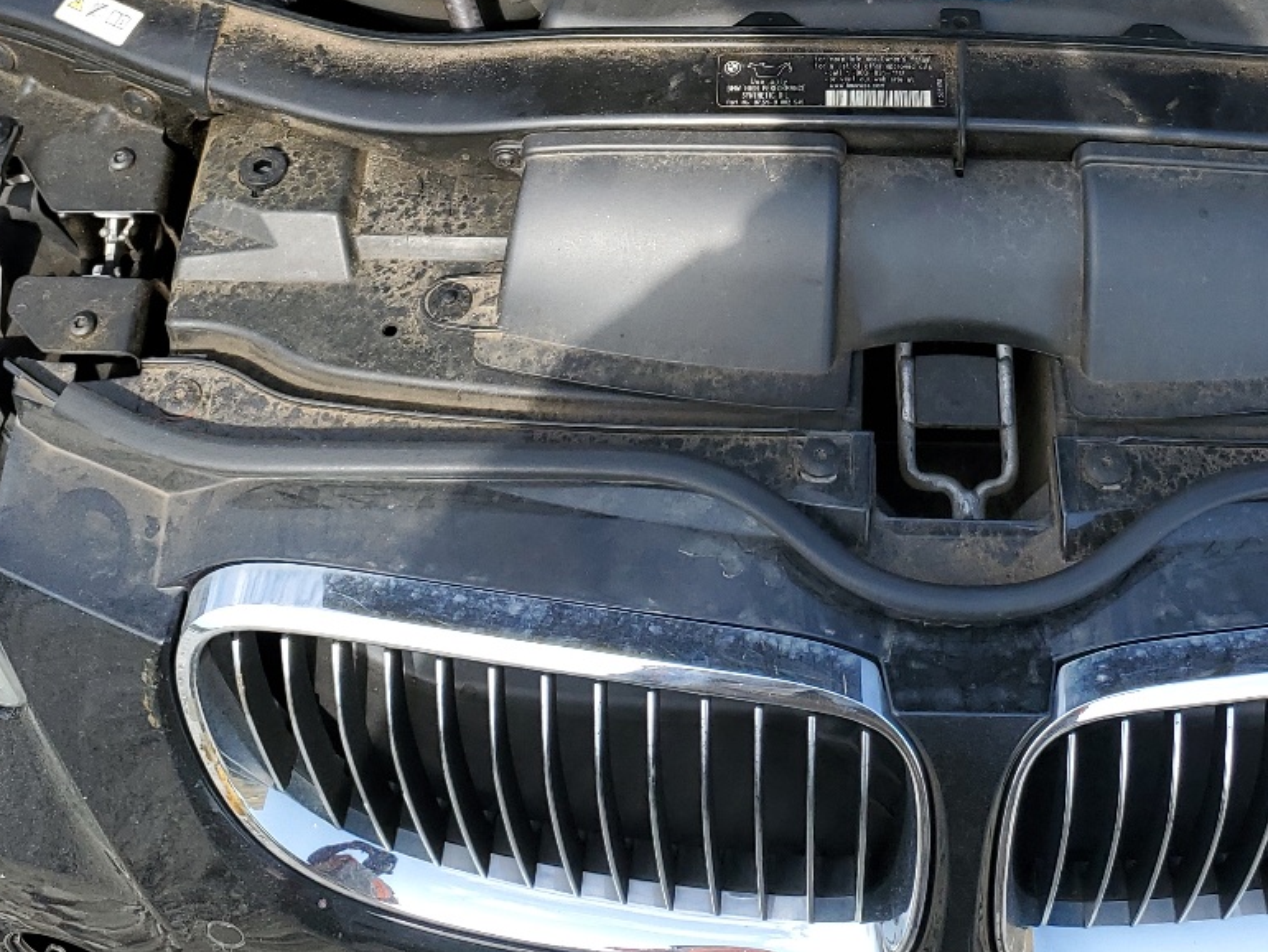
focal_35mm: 54
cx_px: 873
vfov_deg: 25.7
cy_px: 5
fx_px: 1979
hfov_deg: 35.1
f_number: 1.5
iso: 50
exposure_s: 1/1250
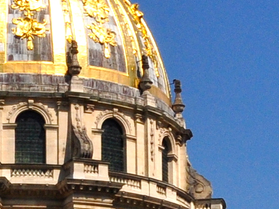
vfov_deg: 5.6
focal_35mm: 263
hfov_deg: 7.3
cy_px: 155
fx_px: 2120
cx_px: -200
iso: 400
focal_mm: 24
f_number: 14
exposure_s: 1/800
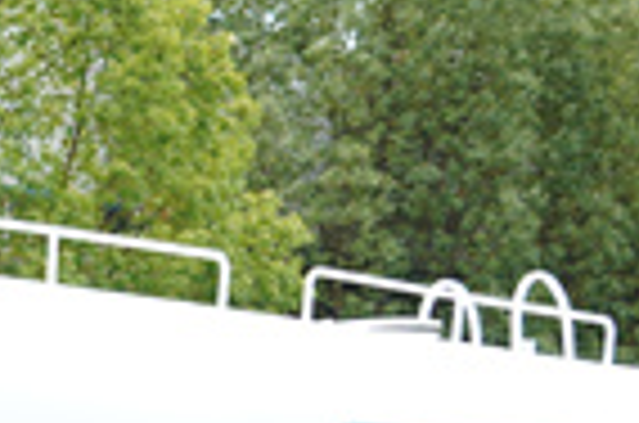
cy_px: 493
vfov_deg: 6.0
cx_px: -508
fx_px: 4003
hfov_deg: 8.8
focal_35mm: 226
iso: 100
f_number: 3.2
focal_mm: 40
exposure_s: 1/500
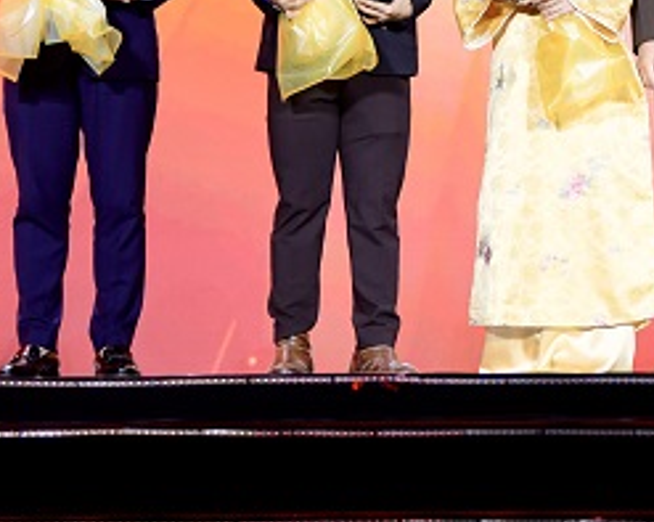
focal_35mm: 298
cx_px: 887
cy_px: -166
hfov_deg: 6.4
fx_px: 5761
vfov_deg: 5.2
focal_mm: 98
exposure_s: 1/320
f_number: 2.8
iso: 1000
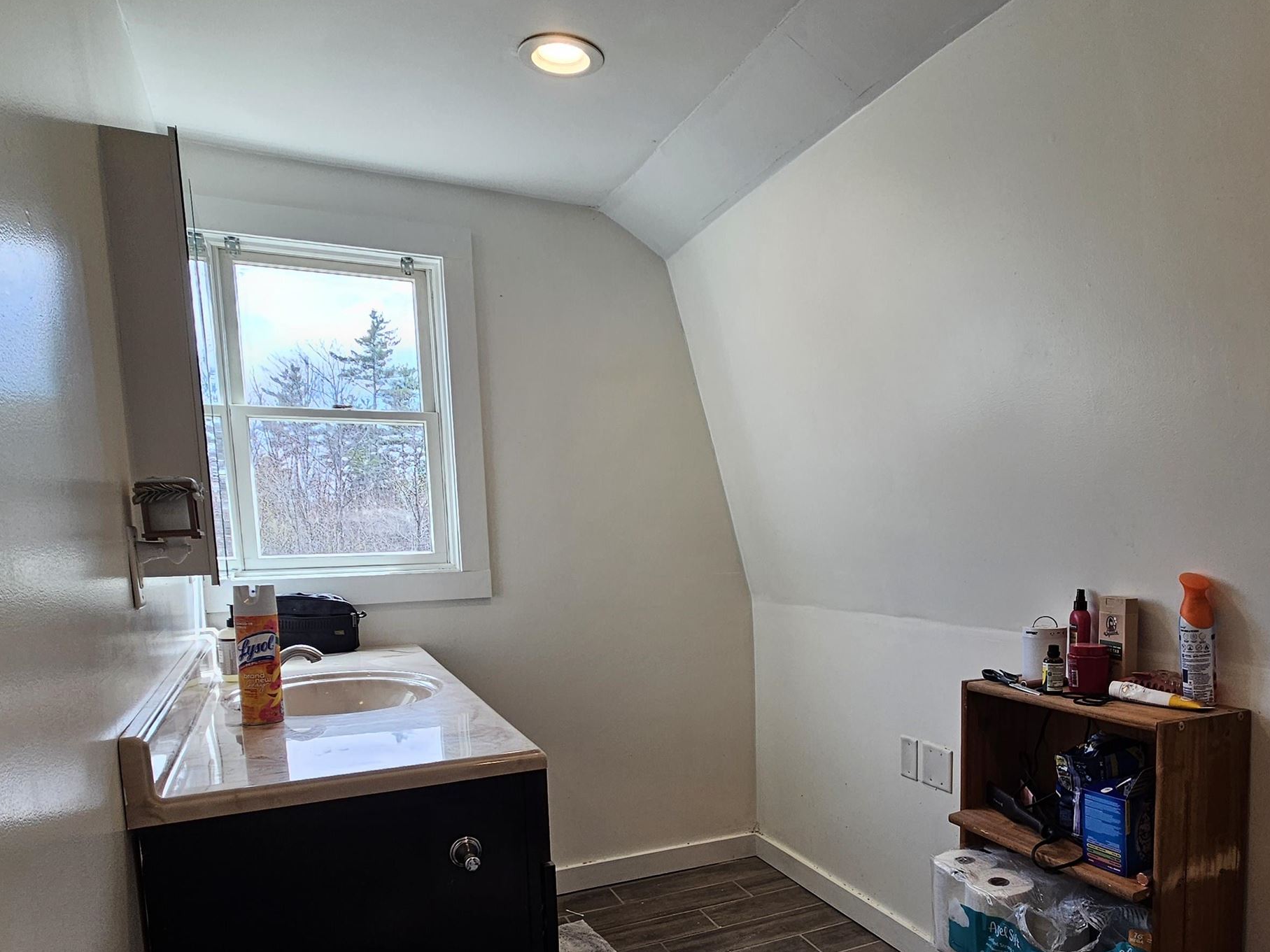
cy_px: 641
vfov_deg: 59.5
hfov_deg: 75.6
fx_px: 807
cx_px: 761
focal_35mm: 22
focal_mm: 2.2
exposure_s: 1/120
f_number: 2.2
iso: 64
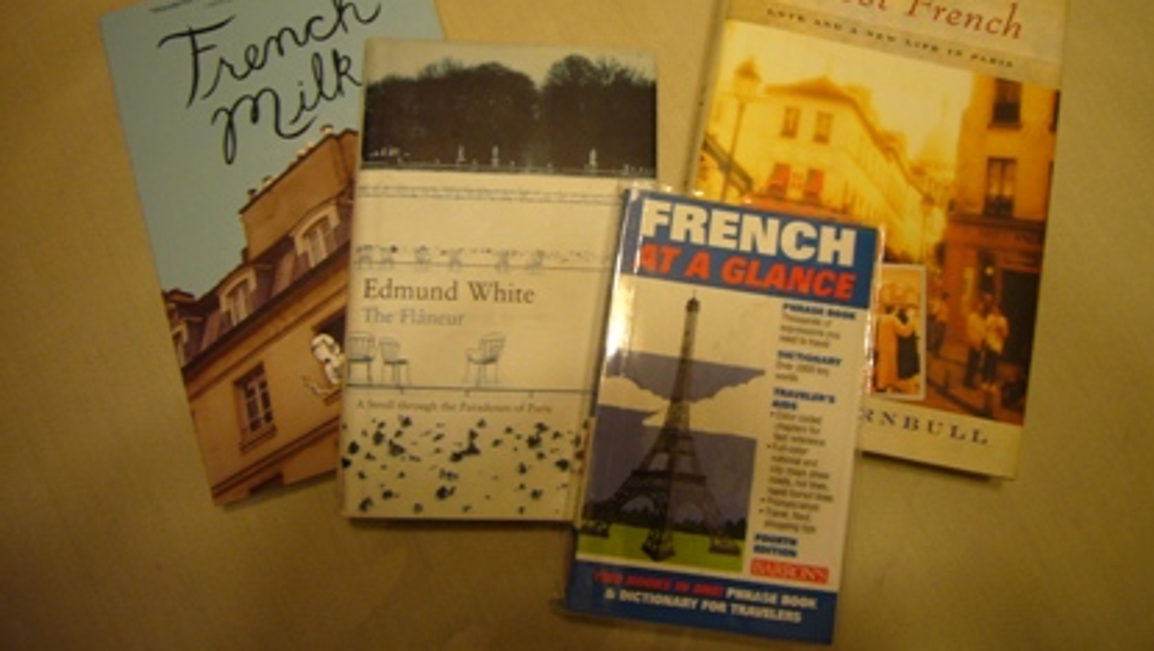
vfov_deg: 37.4
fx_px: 949
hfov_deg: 62.6
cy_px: 213
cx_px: 584
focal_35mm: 31
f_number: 2.8
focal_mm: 4.6
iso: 100
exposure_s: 1/15
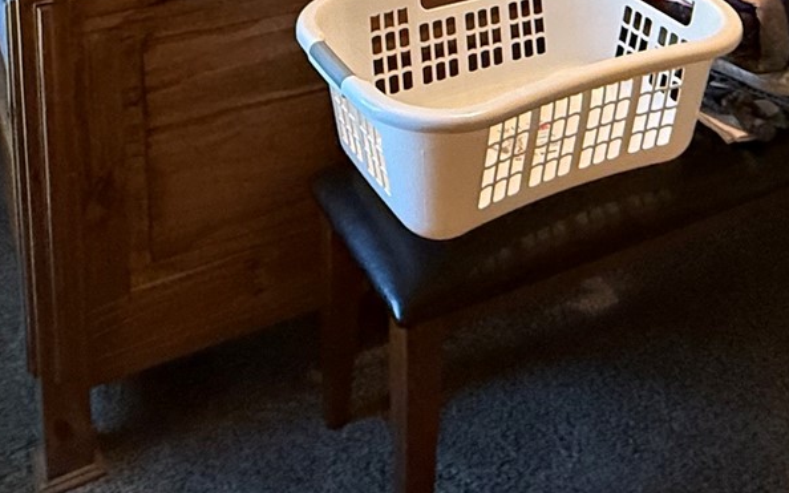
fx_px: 1032
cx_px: 430
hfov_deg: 41.8
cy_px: -270
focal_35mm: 48
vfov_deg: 21.8
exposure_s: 1/60
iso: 500
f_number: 2.2
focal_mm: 2.22
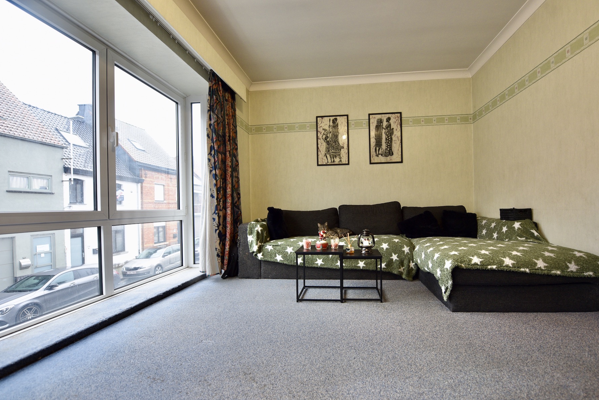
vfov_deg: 77.2
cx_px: 318
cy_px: 214
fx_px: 250
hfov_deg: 100.3
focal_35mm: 15
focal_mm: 14
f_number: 2.8
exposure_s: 1/25
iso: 200
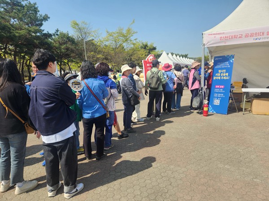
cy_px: 100
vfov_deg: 58.9
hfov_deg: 73.9
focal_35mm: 23
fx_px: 179
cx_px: 134
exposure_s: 1/1019
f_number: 1.8
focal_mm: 5.4
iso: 20
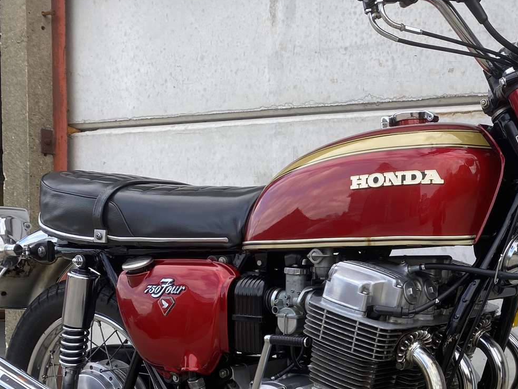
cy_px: 329
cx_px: 477
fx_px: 793
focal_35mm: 53
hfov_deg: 34.0
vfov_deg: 26.8
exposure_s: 1/504
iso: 32
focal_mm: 4.25
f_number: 1.8
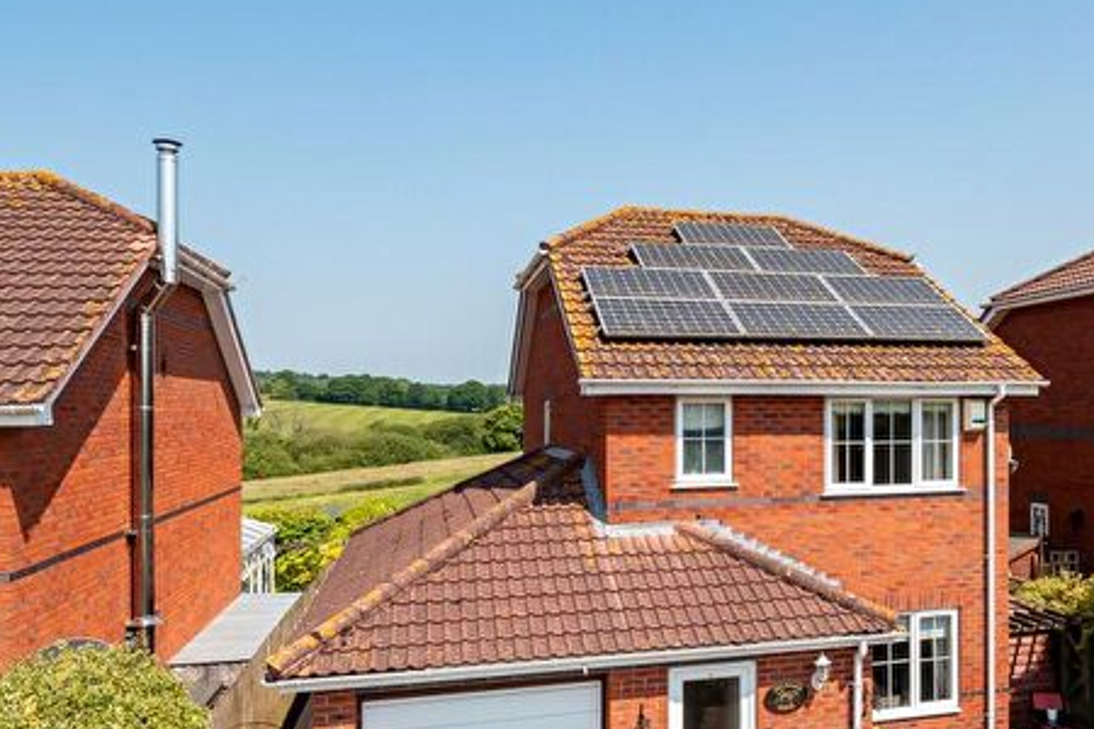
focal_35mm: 28
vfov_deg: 44.7
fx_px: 851
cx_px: 734
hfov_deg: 63.7
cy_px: 555
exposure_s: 1/500
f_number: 8
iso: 400
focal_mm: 12
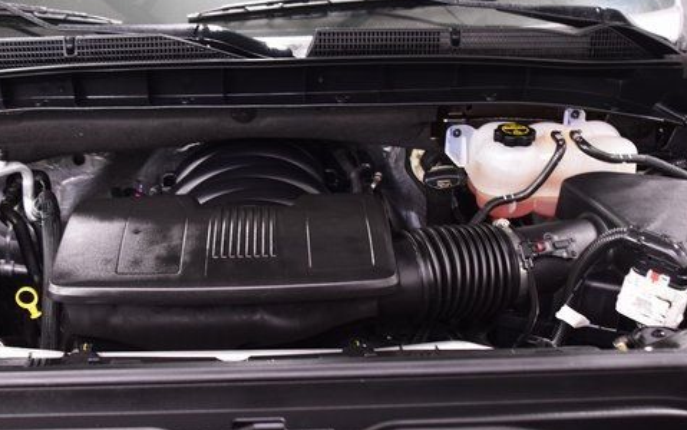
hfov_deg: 40.8
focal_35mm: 49
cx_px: 267
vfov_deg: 26.4
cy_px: 237
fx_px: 918
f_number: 2.8
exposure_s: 1/30
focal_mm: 24
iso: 1600
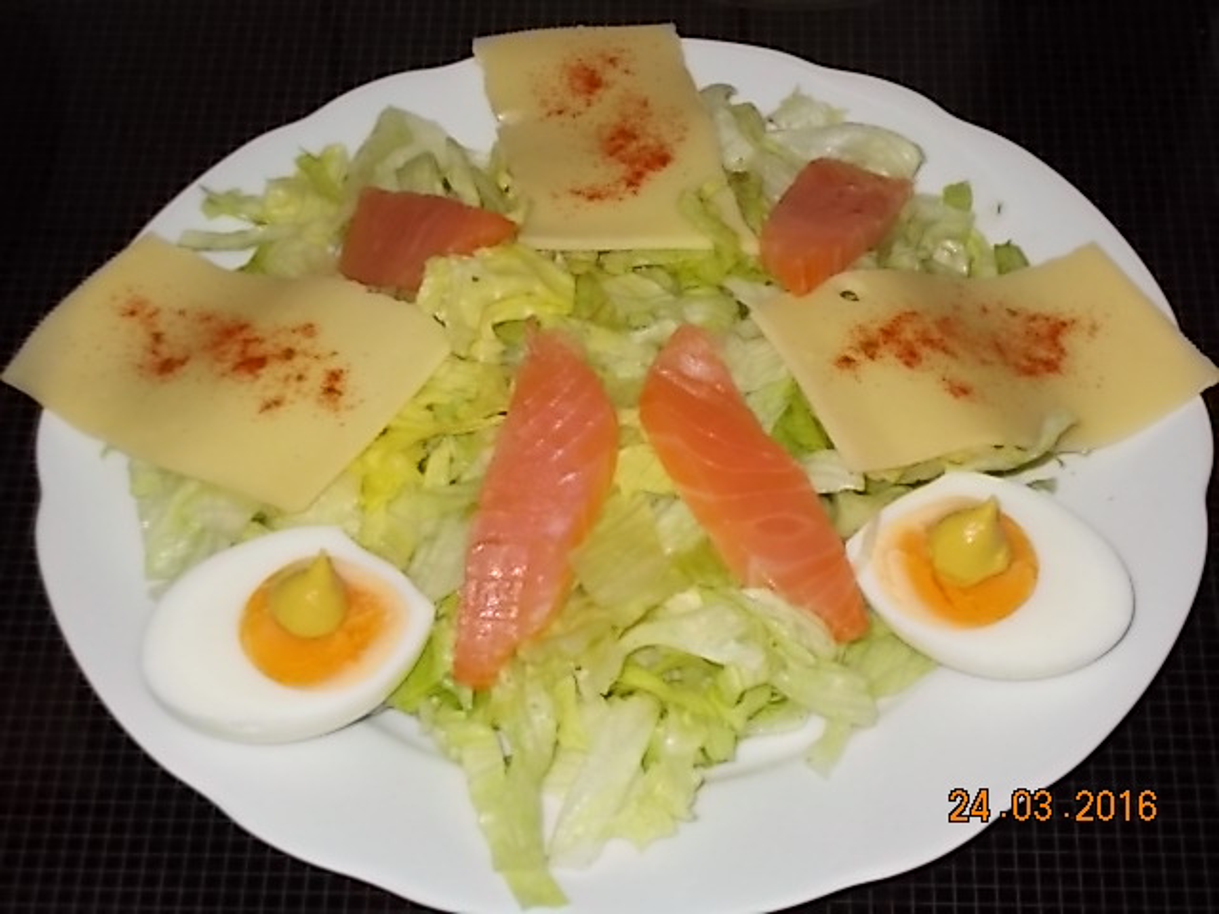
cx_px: 610
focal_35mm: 86
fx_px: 3028
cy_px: 457
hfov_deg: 22.8
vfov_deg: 17.2
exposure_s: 1/60
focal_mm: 15.4
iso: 200
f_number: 6.3
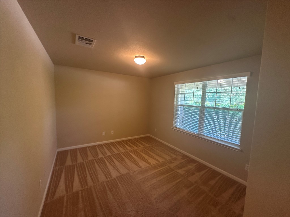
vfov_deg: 85.7
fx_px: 117
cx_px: 145
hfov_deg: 102.1
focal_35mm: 14
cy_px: 108
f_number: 2.2
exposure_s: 1/60
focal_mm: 2.22
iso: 200
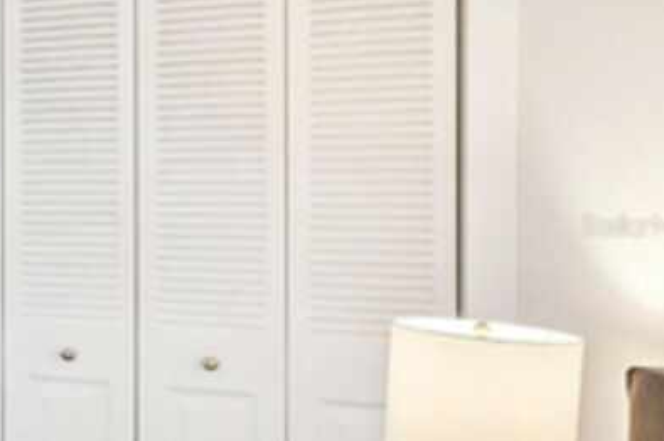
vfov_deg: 25.9
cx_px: -376
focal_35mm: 52
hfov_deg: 25.9
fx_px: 958
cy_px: 226
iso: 400
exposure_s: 1/10
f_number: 8
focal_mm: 16
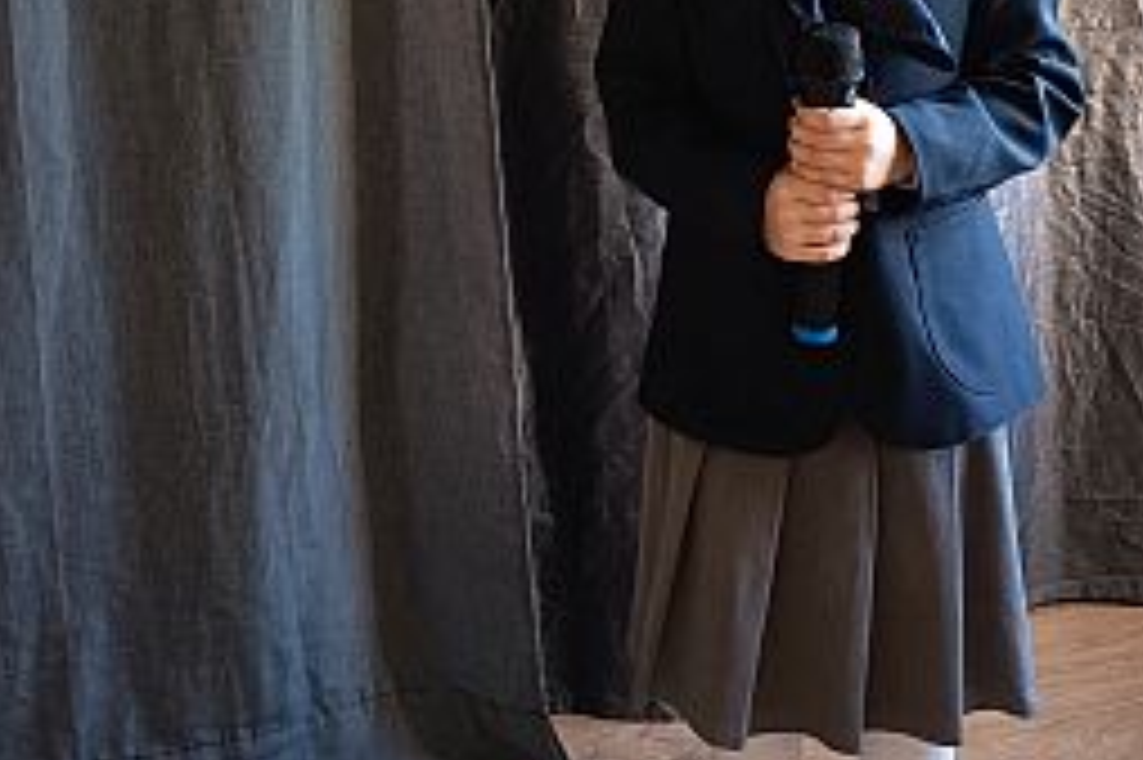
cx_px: 572
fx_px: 1872
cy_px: -189
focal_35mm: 59
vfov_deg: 21.1
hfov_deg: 34.0
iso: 926
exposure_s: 1/25
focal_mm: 5.27
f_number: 1.7
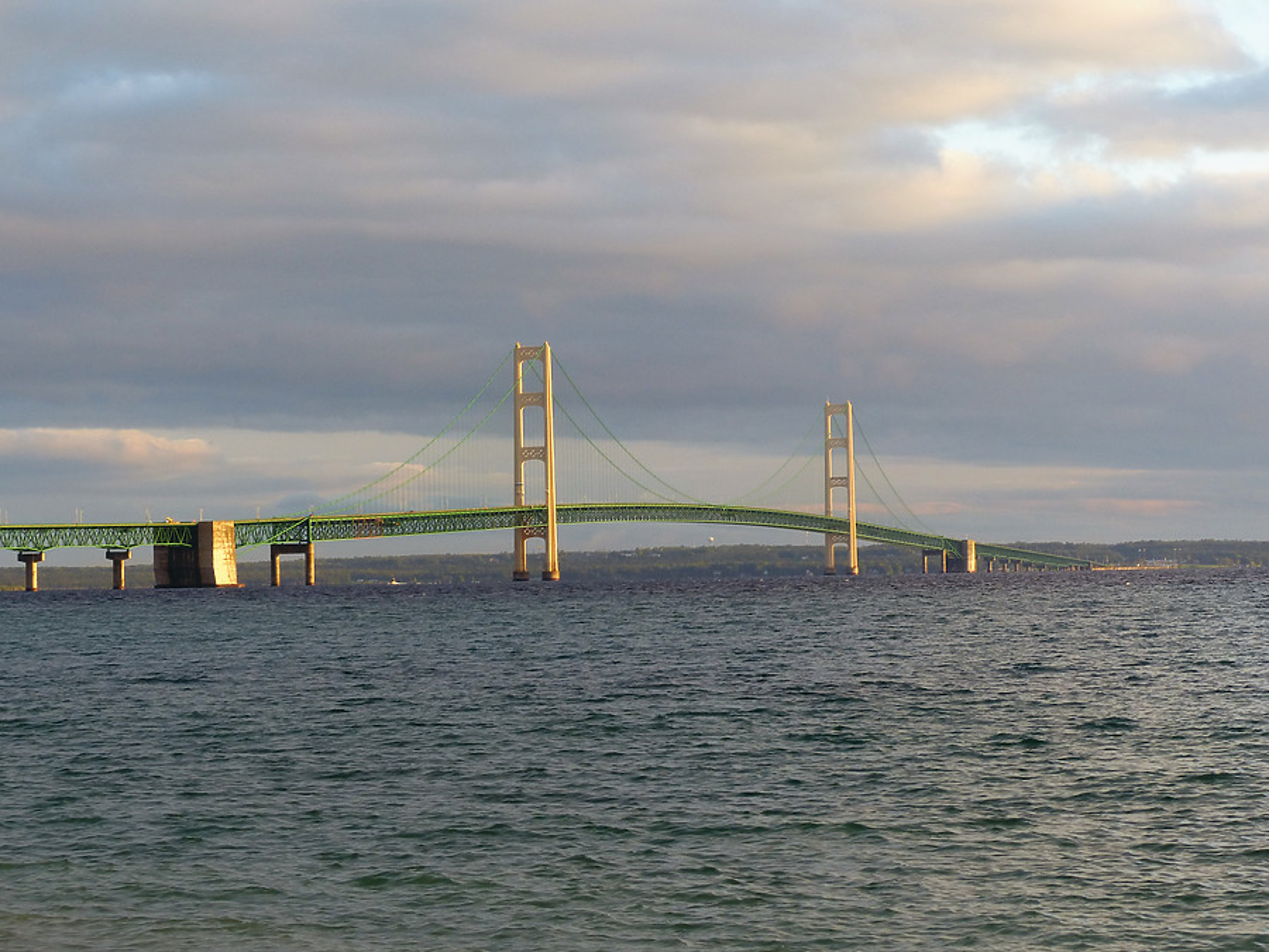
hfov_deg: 17.3
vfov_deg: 13.0
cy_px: 476
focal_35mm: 114
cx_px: 634
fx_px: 4179
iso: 100
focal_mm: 20.5
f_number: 4
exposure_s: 1/250
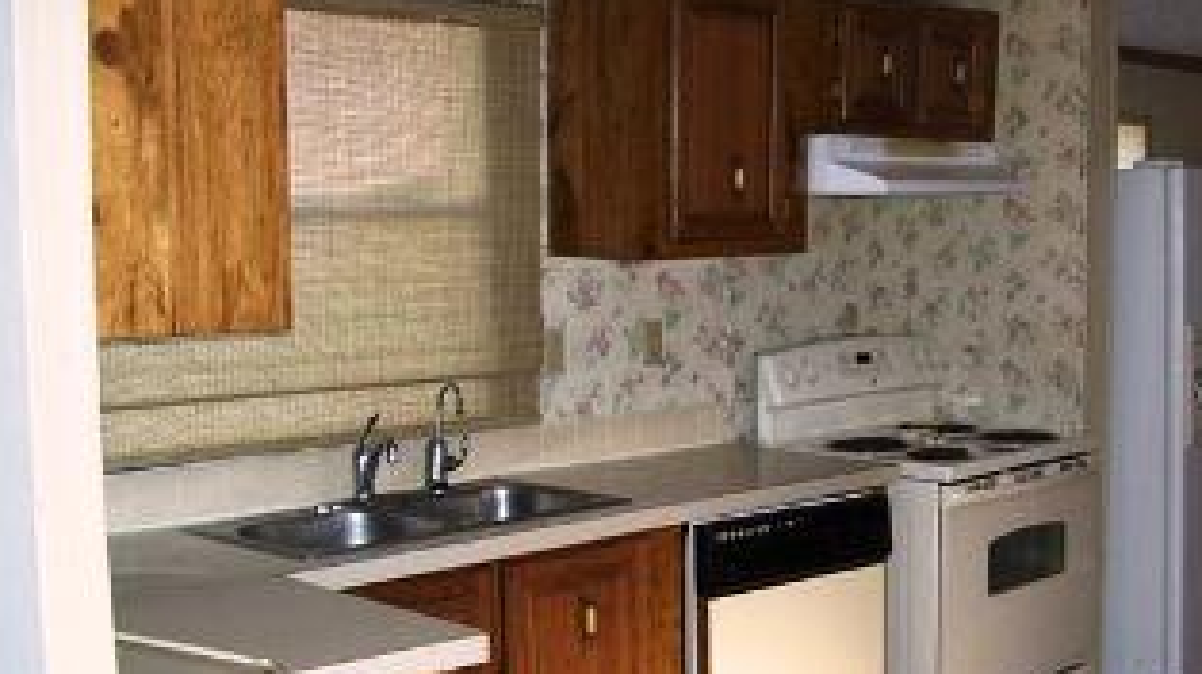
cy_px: 437
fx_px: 1592
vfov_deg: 23.8
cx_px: 693
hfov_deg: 41.2
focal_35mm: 50
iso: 80
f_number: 2.7
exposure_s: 1/60
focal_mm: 6
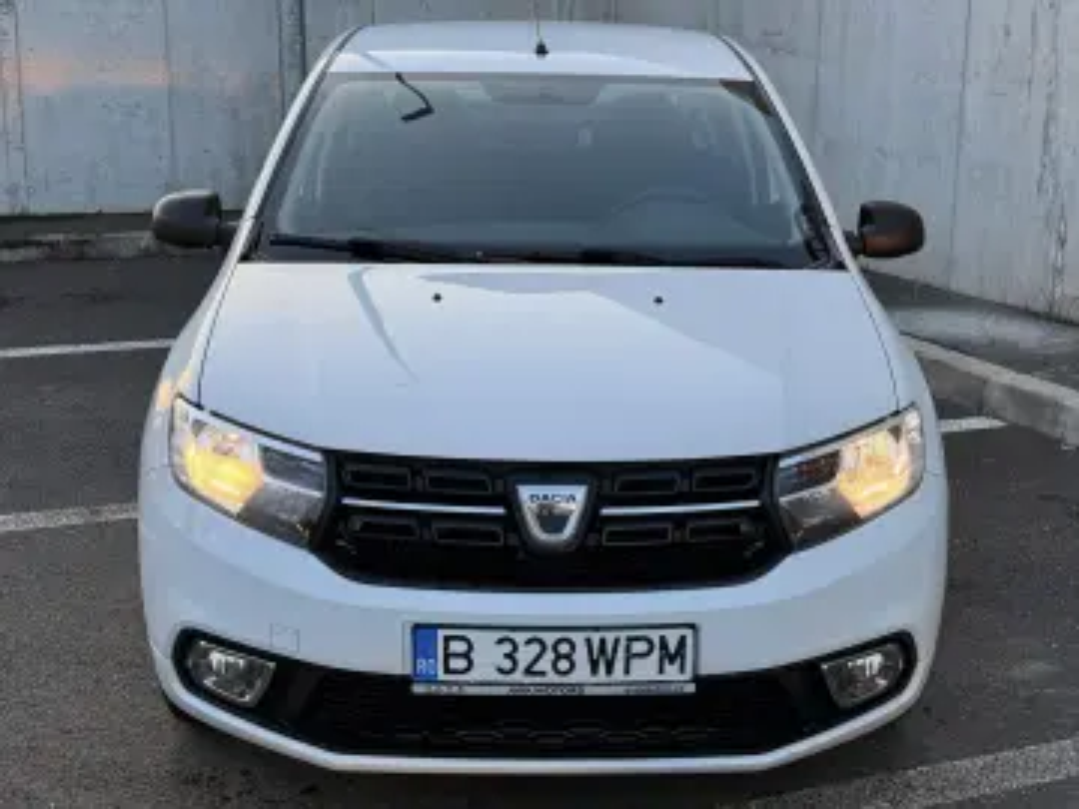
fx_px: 1496
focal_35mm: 48
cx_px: 540
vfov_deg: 30.3
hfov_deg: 39.7
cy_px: 404
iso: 64
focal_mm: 6.76
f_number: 1.78
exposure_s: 1/578
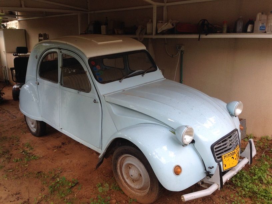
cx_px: 136
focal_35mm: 33
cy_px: 102
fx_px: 259
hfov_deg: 55.4
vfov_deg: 42.9
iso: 50
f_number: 2.4
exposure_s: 1/175
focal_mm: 4.12
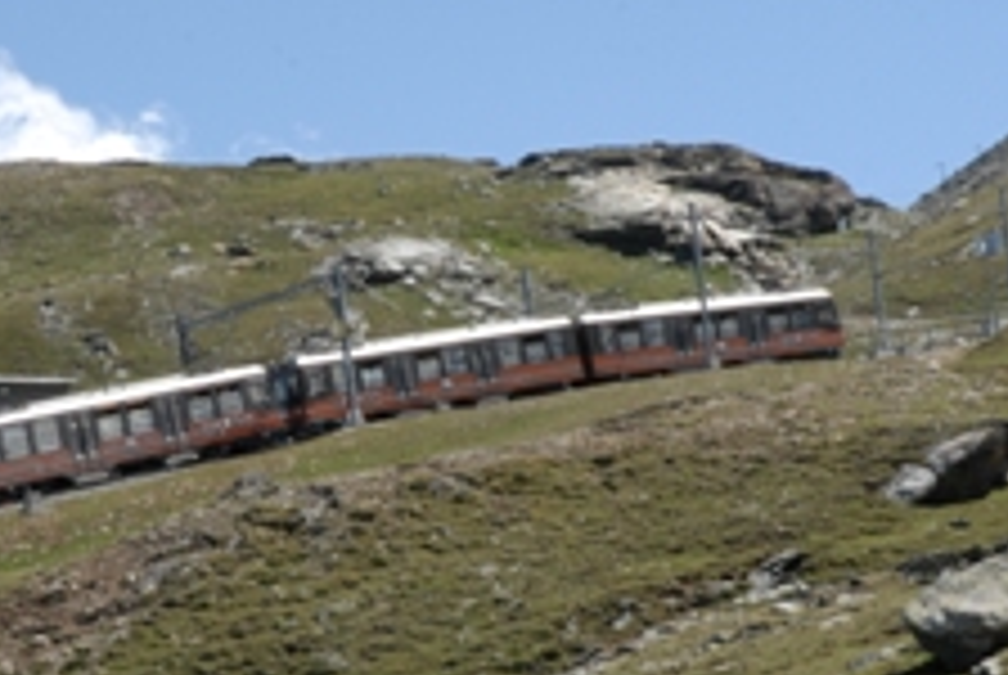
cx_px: 351
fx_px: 4514
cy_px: 464
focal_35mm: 161
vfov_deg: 8.5
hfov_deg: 12.7
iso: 200
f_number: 14
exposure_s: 1/80
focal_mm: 60
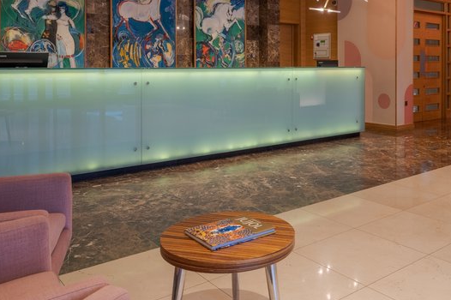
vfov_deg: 36.9
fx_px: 438
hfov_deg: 53.4
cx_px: 299
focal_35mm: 35
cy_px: 77
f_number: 9
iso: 100
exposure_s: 1/25
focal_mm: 23
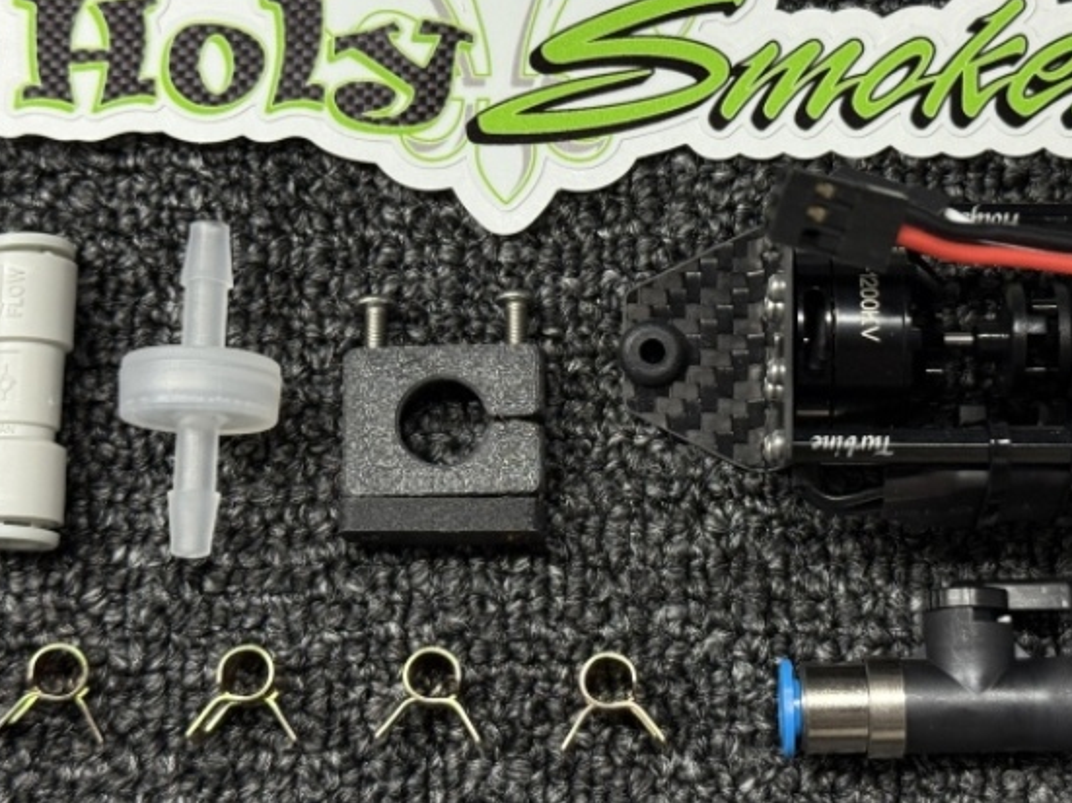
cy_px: 337
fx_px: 2291
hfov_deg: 26.3
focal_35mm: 74
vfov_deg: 19.9
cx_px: 665
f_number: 1.78
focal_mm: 6.76
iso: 200
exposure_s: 1/100
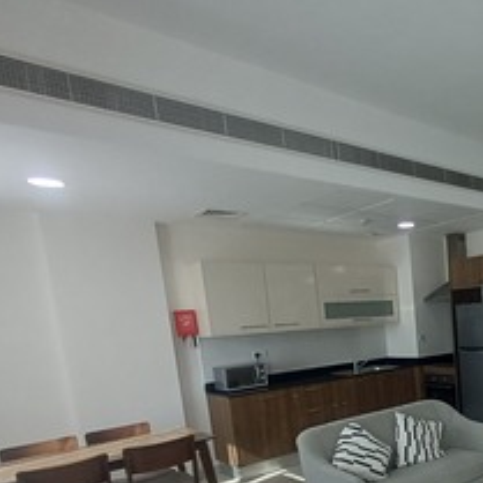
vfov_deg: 49.2
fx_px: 489
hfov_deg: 44.7
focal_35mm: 31
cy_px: 392
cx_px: 482
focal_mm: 1.64
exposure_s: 1/100
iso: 64
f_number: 2.2
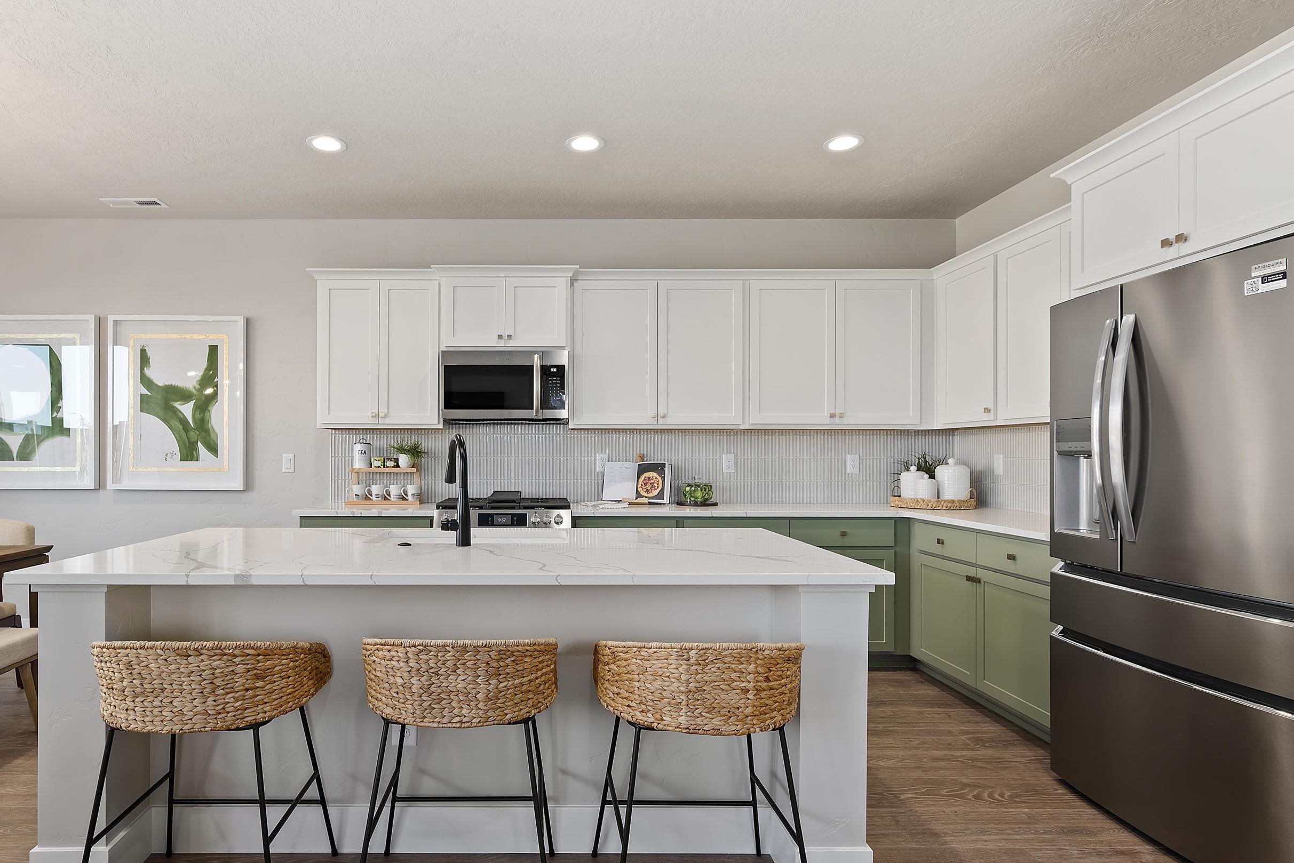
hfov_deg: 85.9
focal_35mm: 19
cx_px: 521
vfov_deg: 64.6
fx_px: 683
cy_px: 444
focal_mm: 15
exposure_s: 1/3
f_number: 6.3
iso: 320
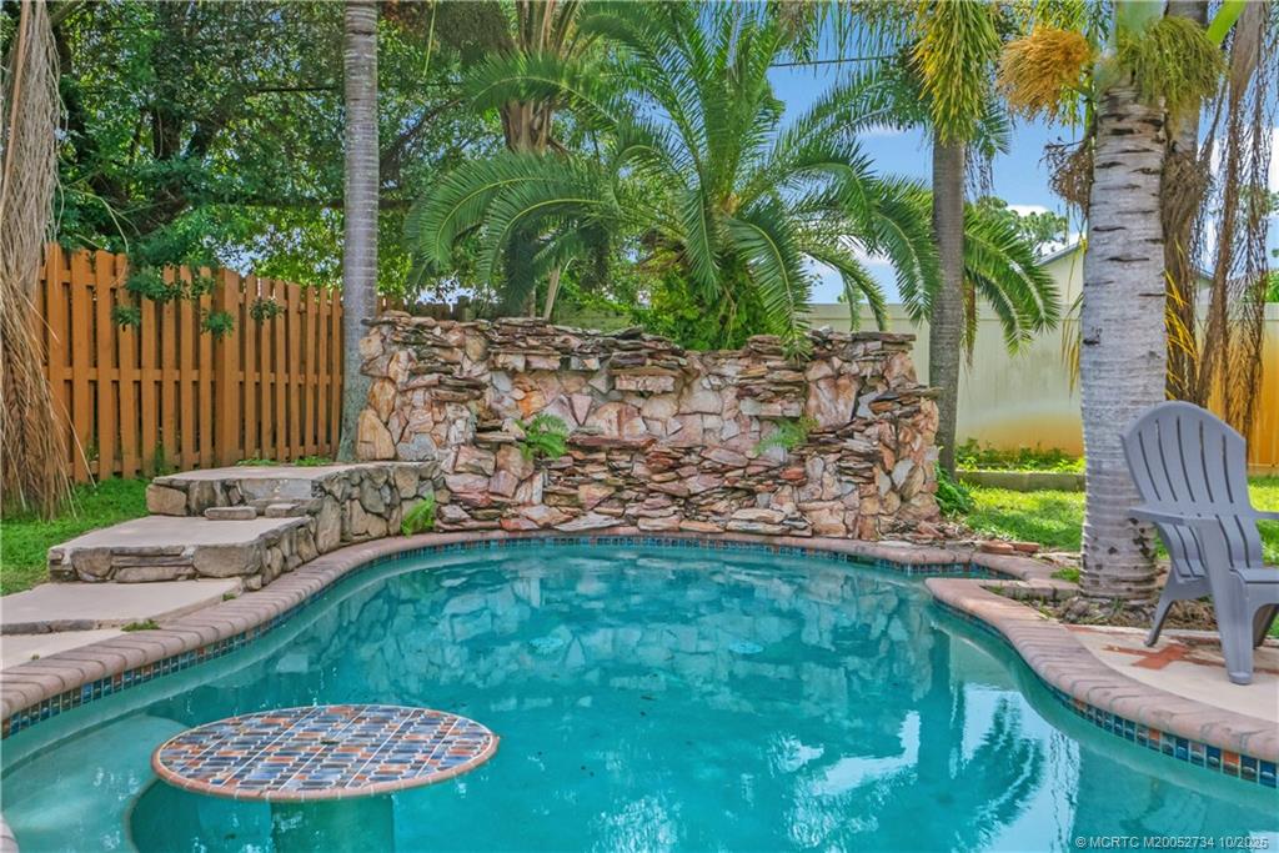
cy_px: 426
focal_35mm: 35
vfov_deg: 37.9
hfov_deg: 54.4
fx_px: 1244
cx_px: 640
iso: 2000
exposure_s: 1/2500
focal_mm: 35
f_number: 8
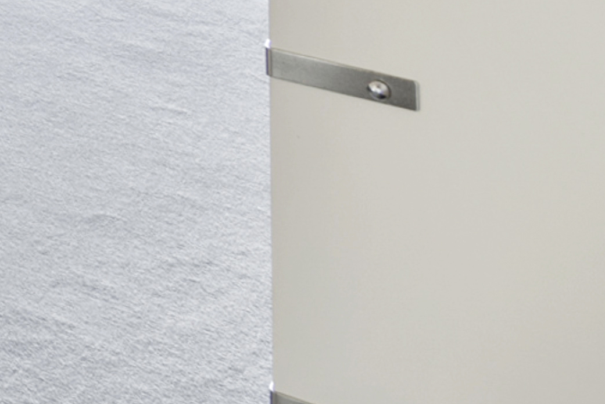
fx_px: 2000
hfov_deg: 11.2
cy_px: -816
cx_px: -1182
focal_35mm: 119
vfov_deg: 9.2
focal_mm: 15
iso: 100
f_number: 10
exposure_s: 1
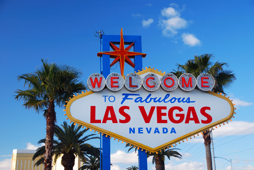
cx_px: 127
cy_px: 85
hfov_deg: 37.8
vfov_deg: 25.8
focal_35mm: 52
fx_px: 371
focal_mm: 35
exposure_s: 1/100
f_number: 4.2
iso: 100
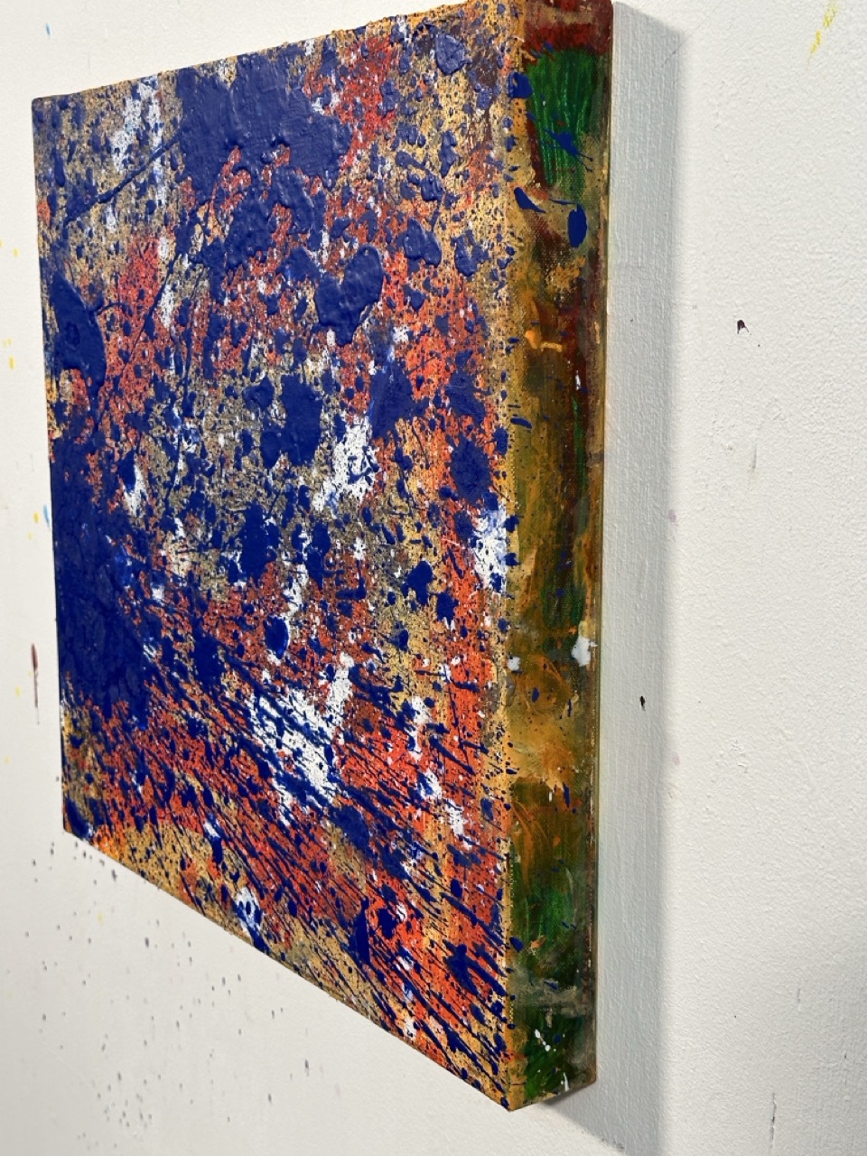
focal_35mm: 48
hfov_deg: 30.3
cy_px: 578
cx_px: 434
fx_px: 1603
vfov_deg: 39.7
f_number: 1.78
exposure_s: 1/100
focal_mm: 6.86
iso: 100
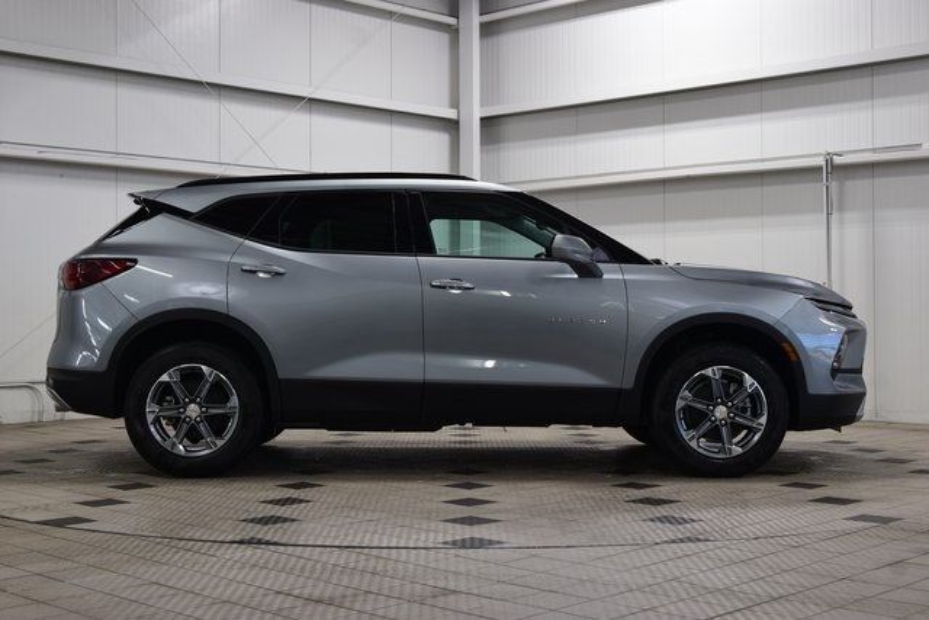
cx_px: 464
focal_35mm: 51
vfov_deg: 26.5
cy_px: 310
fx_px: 1316
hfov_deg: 38.9
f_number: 7.1
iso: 400
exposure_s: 1/25
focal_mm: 34
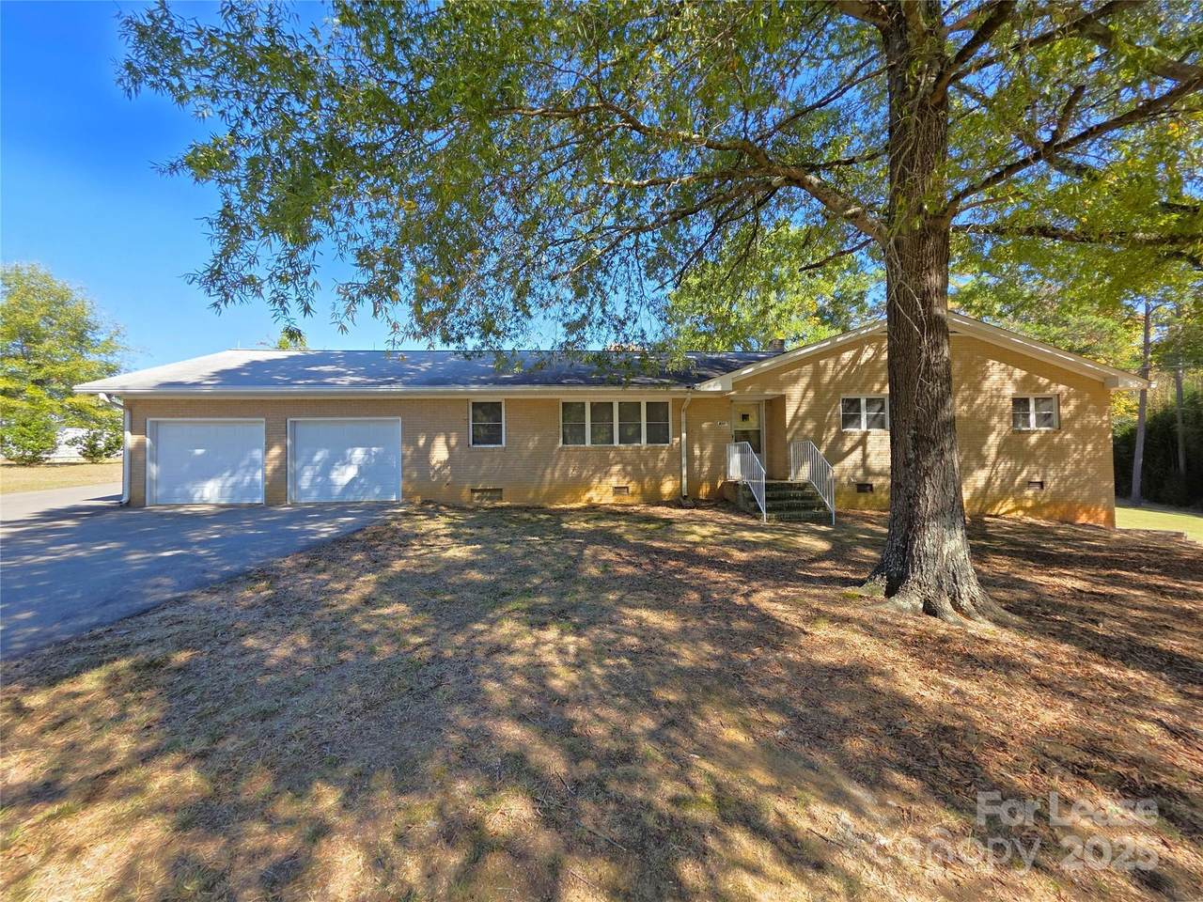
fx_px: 452
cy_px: 451
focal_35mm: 13
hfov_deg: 106.2
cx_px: 602
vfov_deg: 89.9
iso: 40
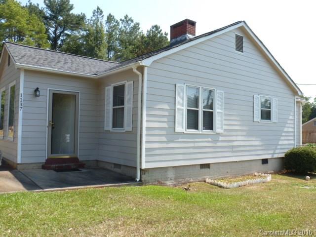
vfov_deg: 46.8
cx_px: 158
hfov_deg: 60.0
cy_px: 118
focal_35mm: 30
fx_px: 274
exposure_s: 1/320
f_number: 4
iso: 100
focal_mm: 5.4
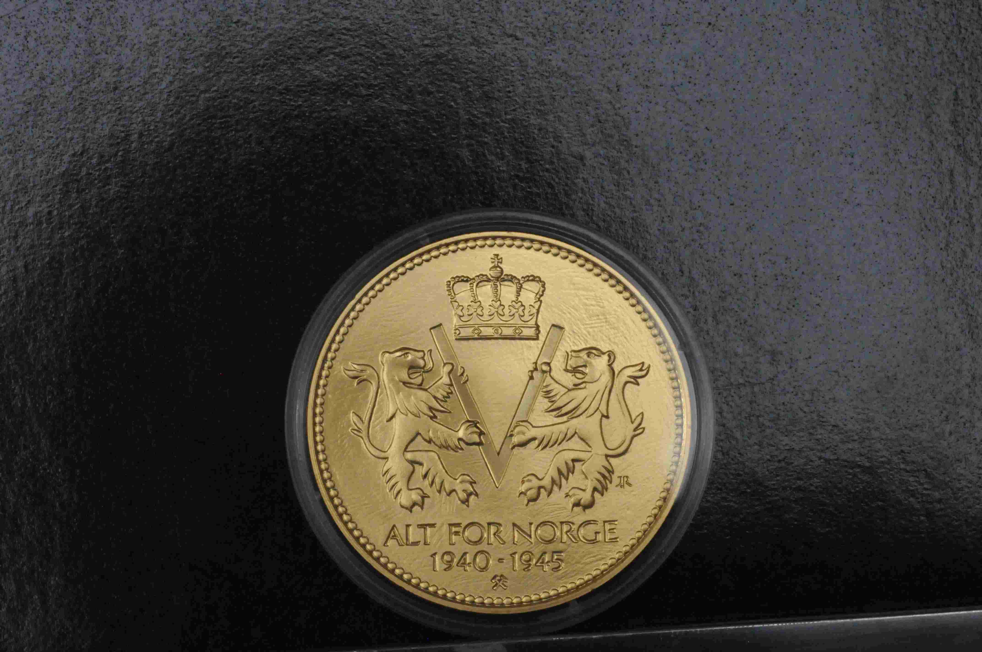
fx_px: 2861
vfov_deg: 13.0
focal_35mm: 105
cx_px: 491
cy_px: 326
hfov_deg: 19.5
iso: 3200
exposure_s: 1/160
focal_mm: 70
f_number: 22
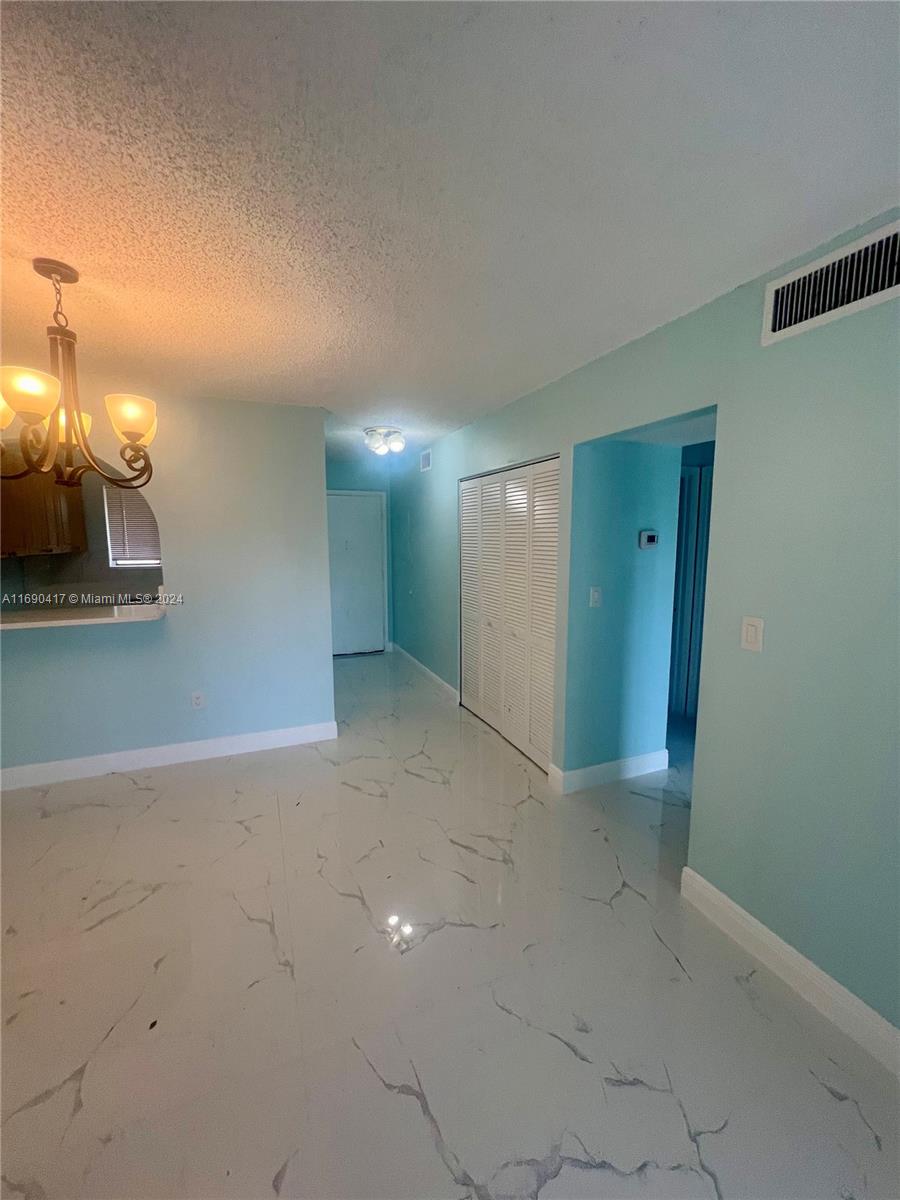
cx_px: 450
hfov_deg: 89.9
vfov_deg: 106.2
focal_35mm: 13
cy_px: 600
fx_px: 451
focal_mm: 1.57
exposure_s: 1/120
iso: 100
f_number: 1.8
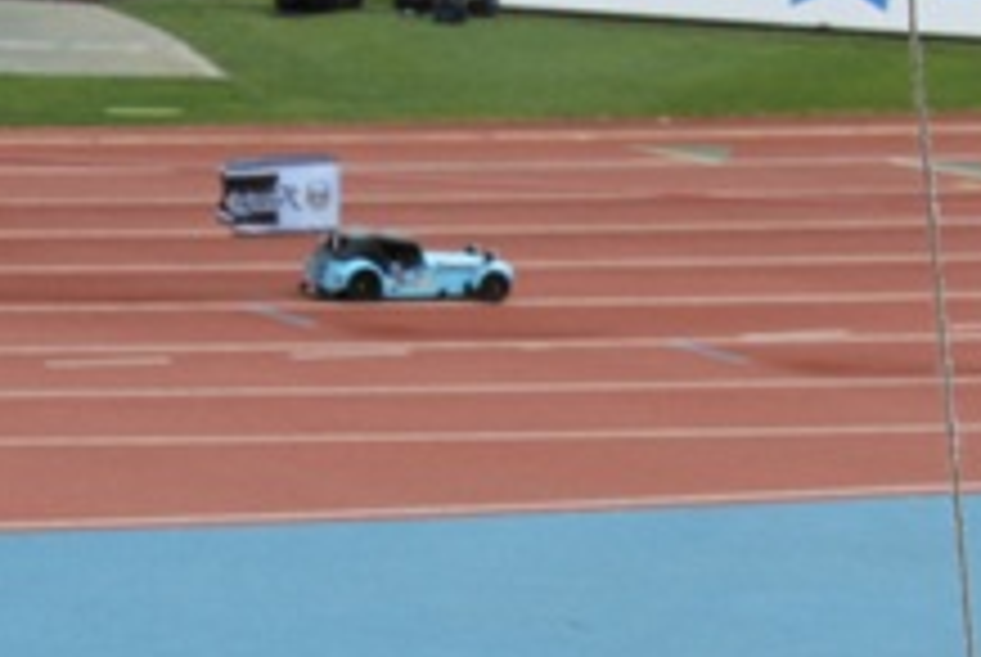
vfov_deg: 3.9
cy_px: 135
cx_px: 621
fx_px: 9659
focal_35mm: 354
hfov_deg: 5.8
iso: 80
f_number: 5.5
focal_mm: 29.8
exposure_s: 1/320
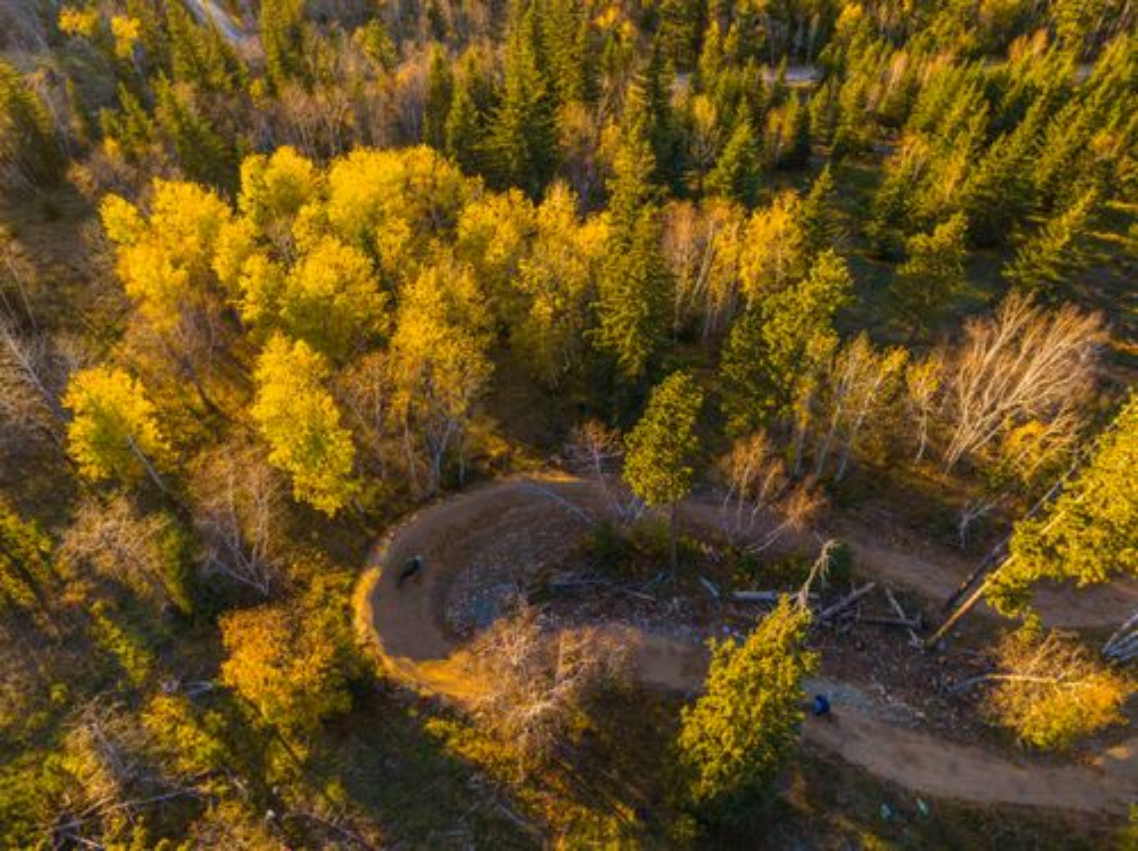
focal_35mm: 24
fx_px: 788
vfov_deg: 56.7
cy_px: 426
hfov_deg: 71.6
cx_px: 569
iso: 100
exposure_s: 1/240
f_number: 2.8
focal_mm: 12.29
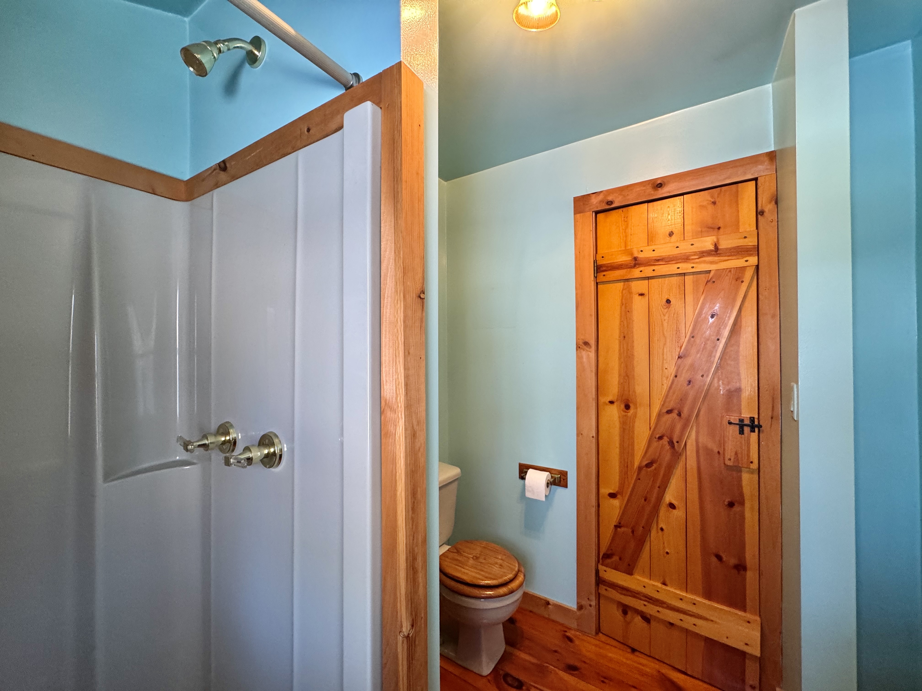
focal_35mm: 14
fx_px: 373
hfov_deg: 102.1
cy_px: 346
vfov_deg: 85.7
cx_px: 461
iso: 250
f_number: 2.2
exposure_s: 1/60
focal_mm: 2.22
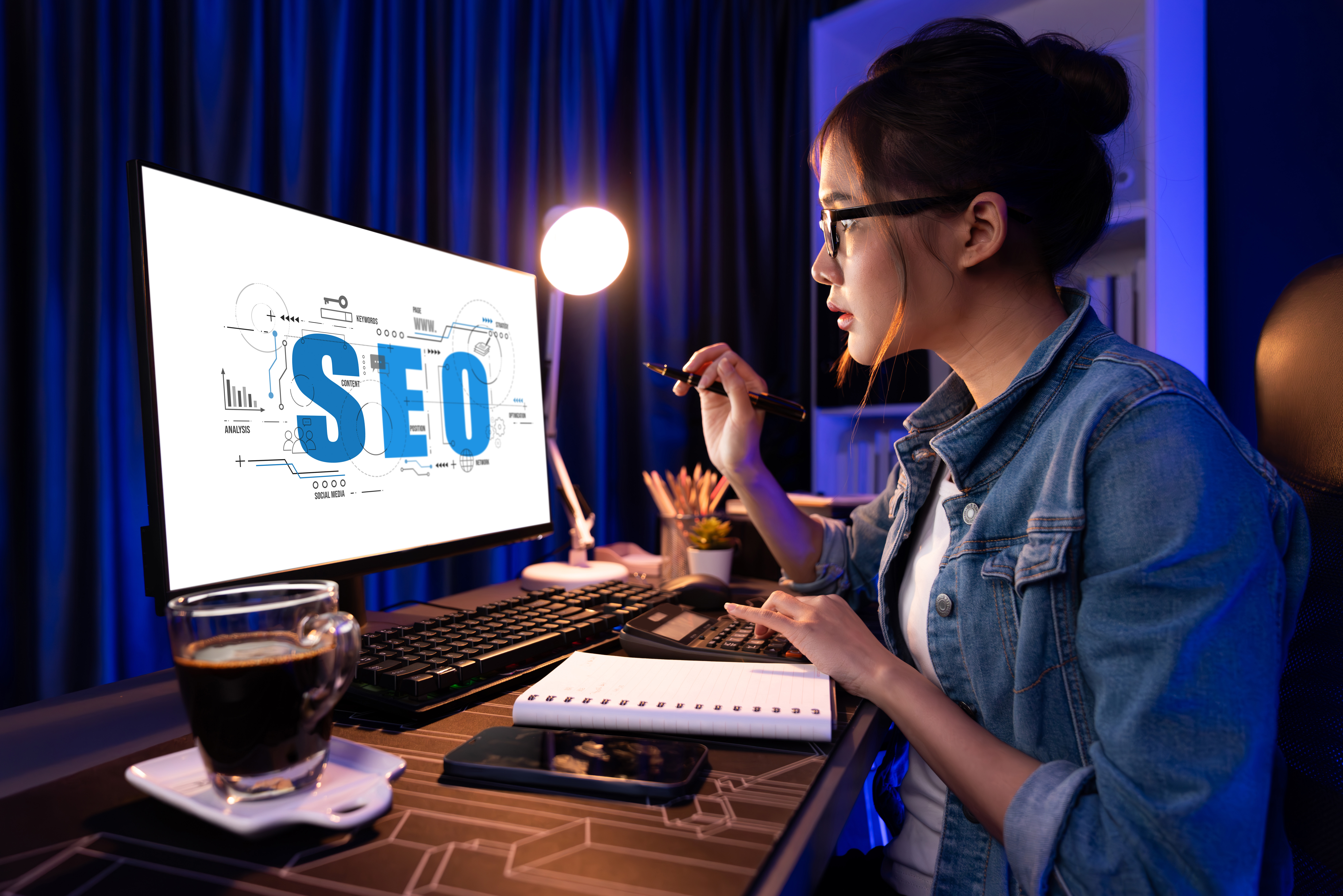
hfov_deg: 73.7
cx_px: 672
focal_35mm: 24
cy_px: 448
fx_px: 895
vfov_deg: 53.1
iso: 1600
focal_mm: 24
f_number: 3.2
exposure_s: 1/125
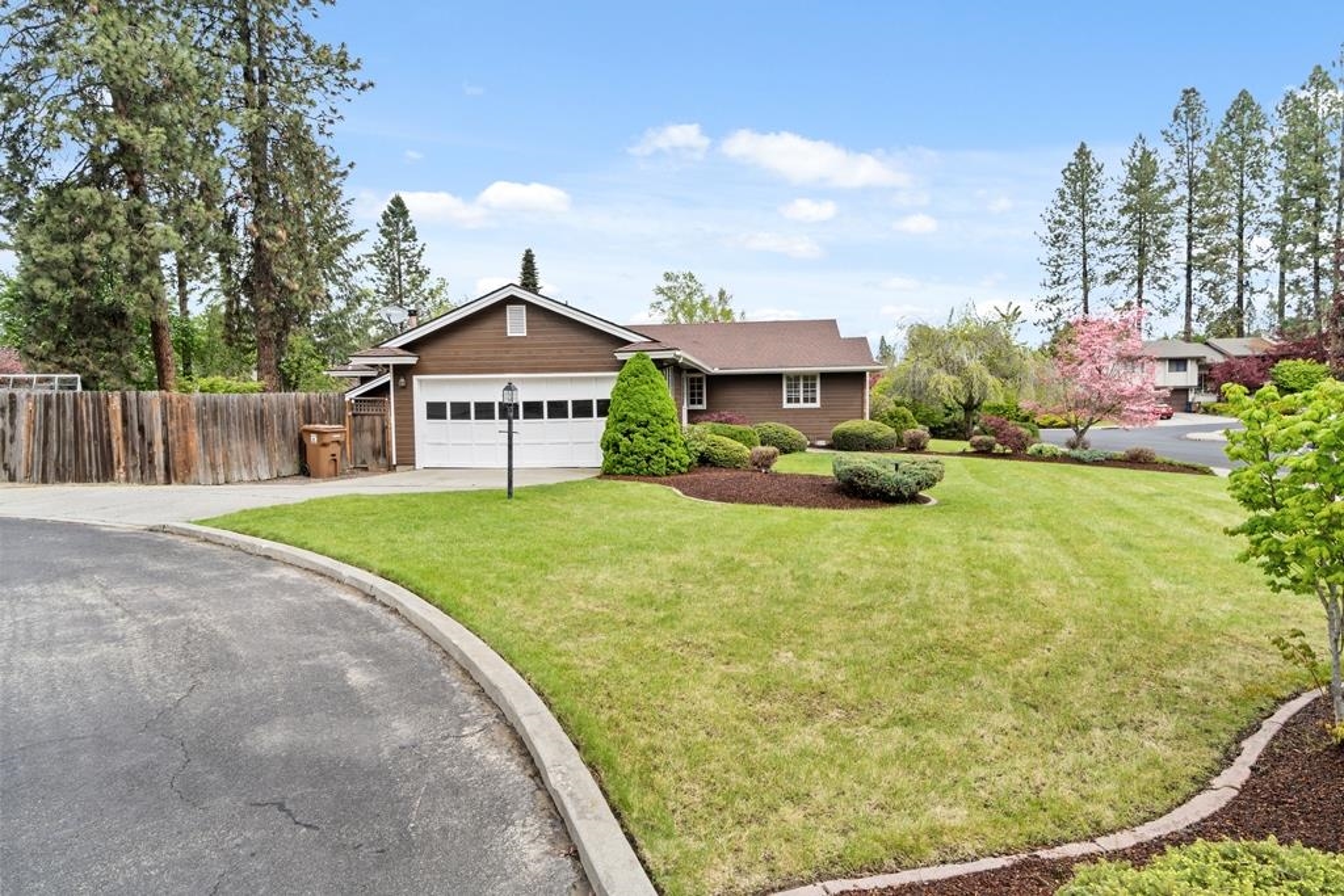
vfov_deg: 59.5
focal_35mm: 21
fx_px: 784
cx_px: 672
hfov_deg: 81.2
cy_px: 448
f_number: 8
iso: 100
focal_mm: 14
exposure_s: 1/125
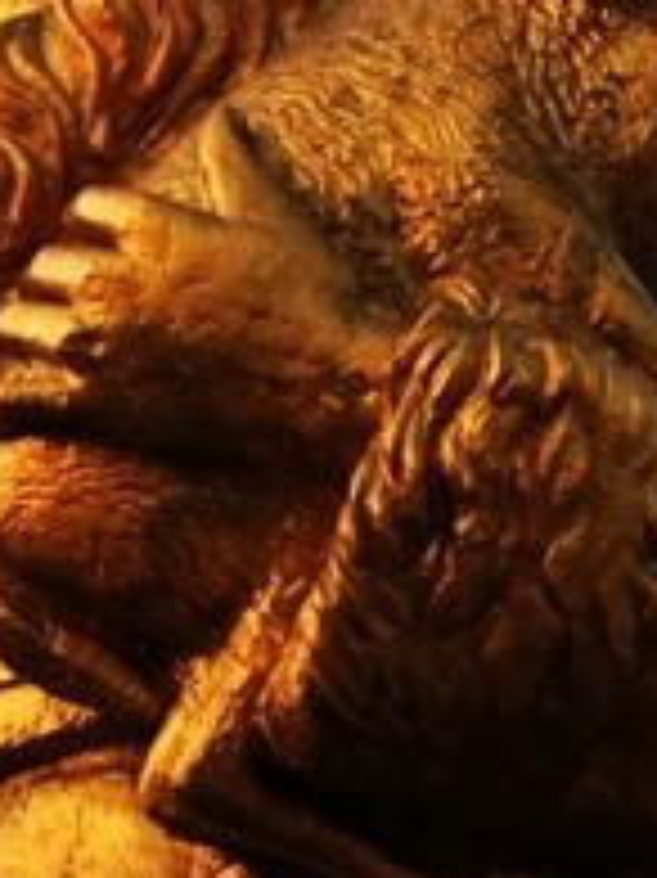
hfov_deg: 4.8
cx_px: 412
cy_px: -216
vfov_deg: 6.4
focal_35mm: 308
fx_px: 7792
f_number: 6.3
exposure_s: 1/100
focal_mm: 65
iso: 200
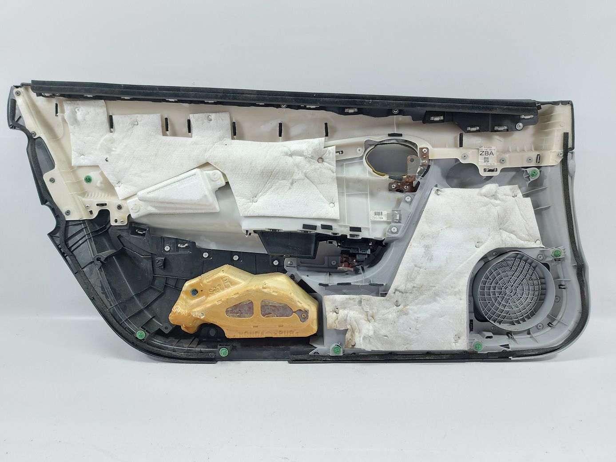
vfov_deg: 56.8
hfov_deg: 71.6
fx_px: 427
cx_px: 308
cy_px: 231
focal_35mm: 24
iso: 100
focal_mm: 5.23
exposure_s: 1/50
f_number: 1.8
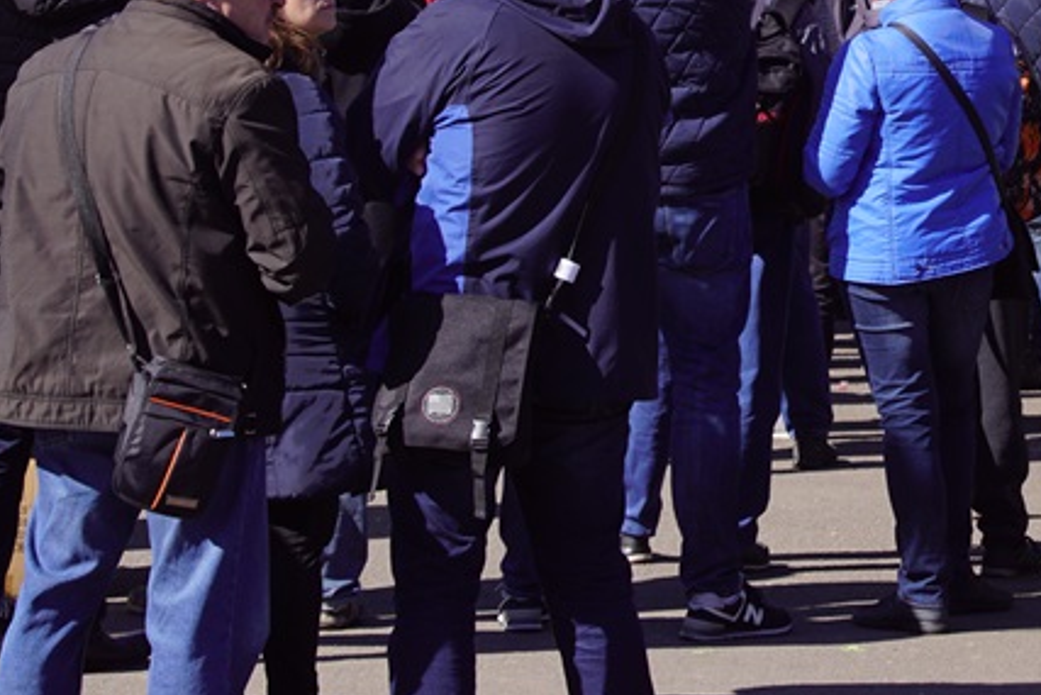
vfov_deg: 7.1
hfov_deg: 10.5
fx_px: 5587
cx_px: 1136
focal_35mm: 193
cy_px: -106
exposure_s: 1/160
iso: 100
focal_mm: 55
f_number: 9
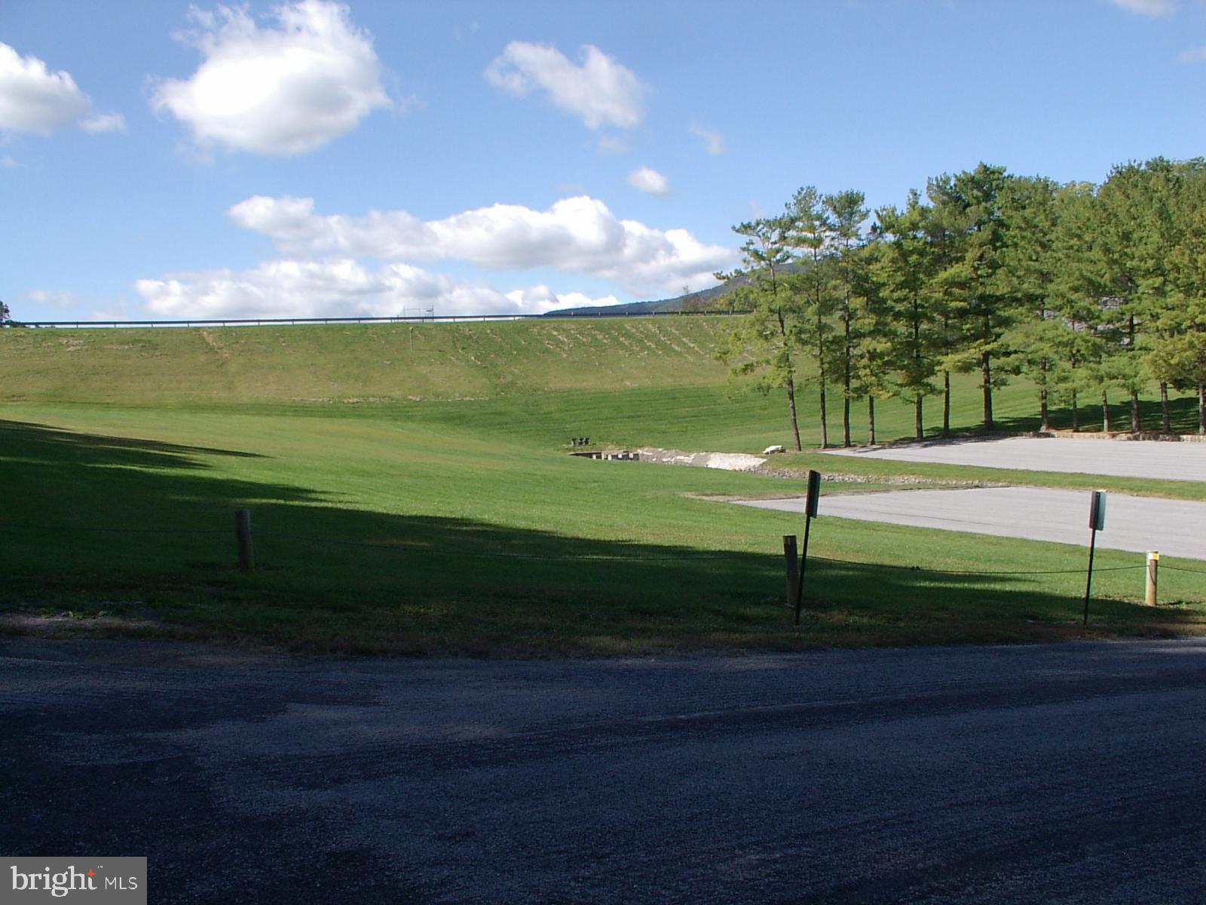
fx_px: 1289
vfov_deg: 38.7
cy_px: 452
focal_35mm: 37
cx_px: 603
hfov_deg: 50.1
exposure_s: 1/180
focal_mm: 5.8
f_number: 6.7
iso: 100
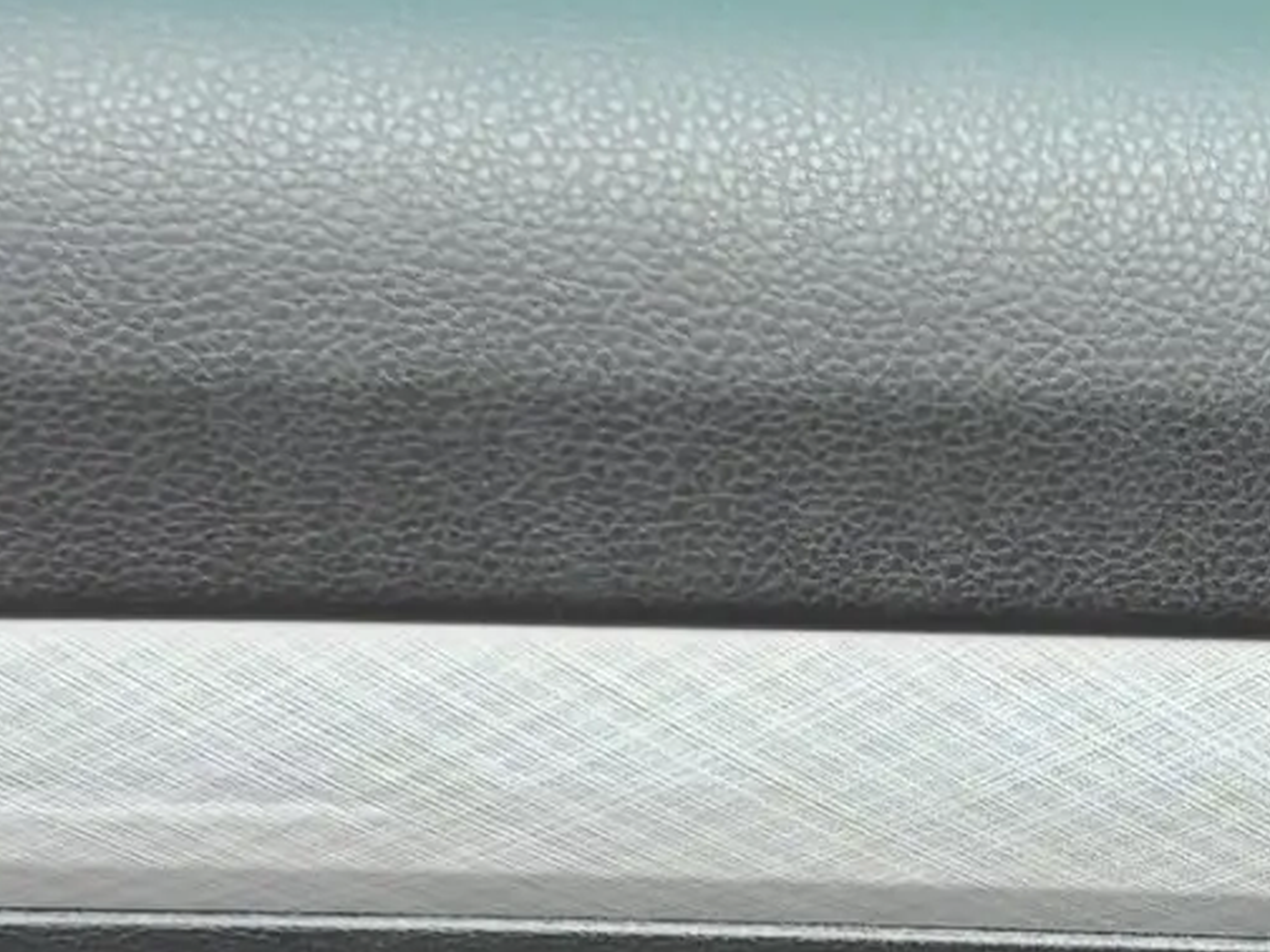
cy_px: 1147
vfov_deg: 8.2
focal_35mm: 180
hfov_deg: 10.8
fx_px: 6604
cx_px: 1469
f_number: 1.6
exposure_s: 1/121
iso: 64
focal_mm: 5.96
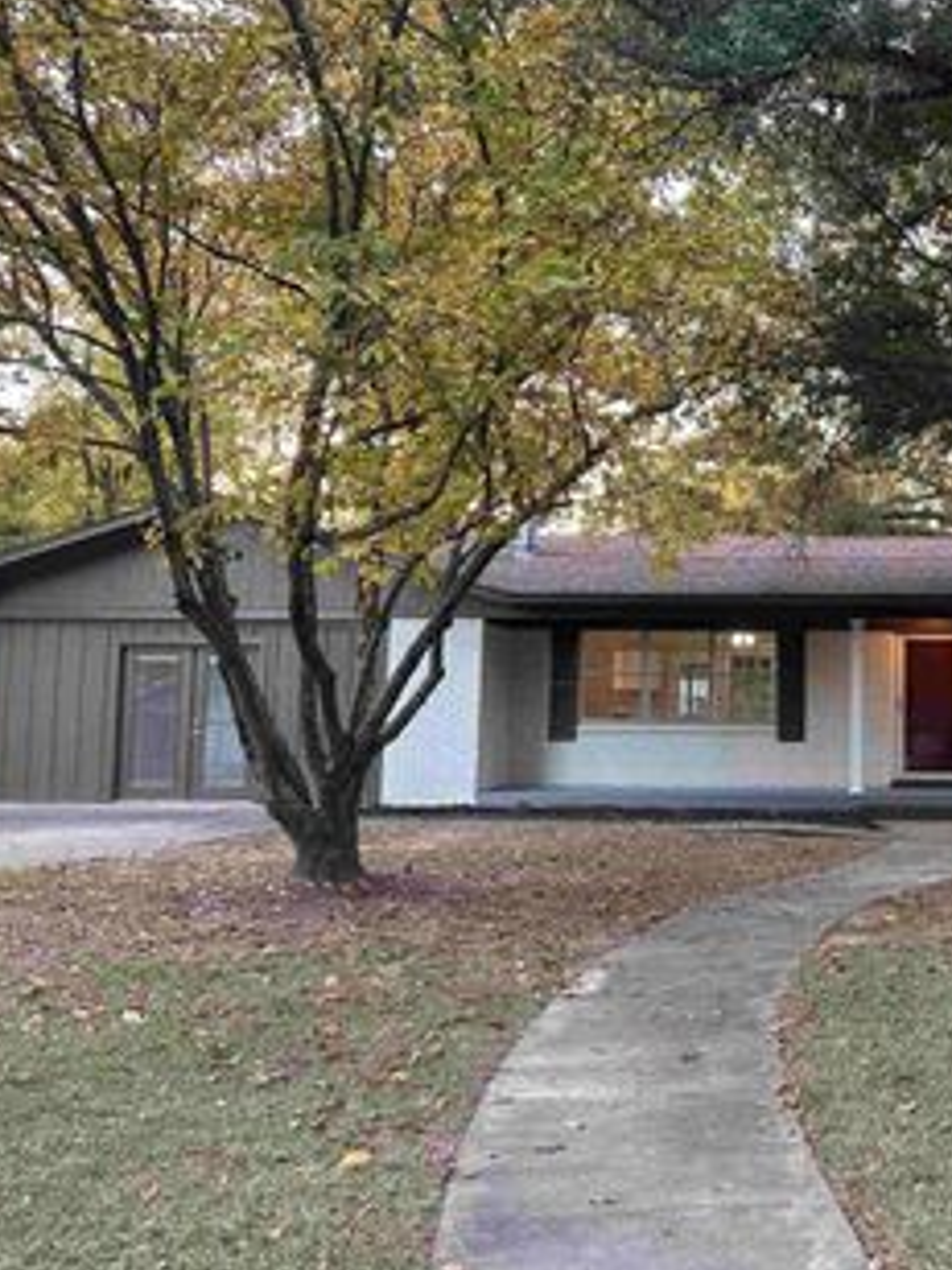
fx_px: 1430
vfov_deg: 47.8
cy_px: 600
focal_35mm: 39
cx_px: 861
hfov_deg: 34.7
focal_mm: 6.86
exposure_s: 1/121
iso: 100
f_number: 1.78
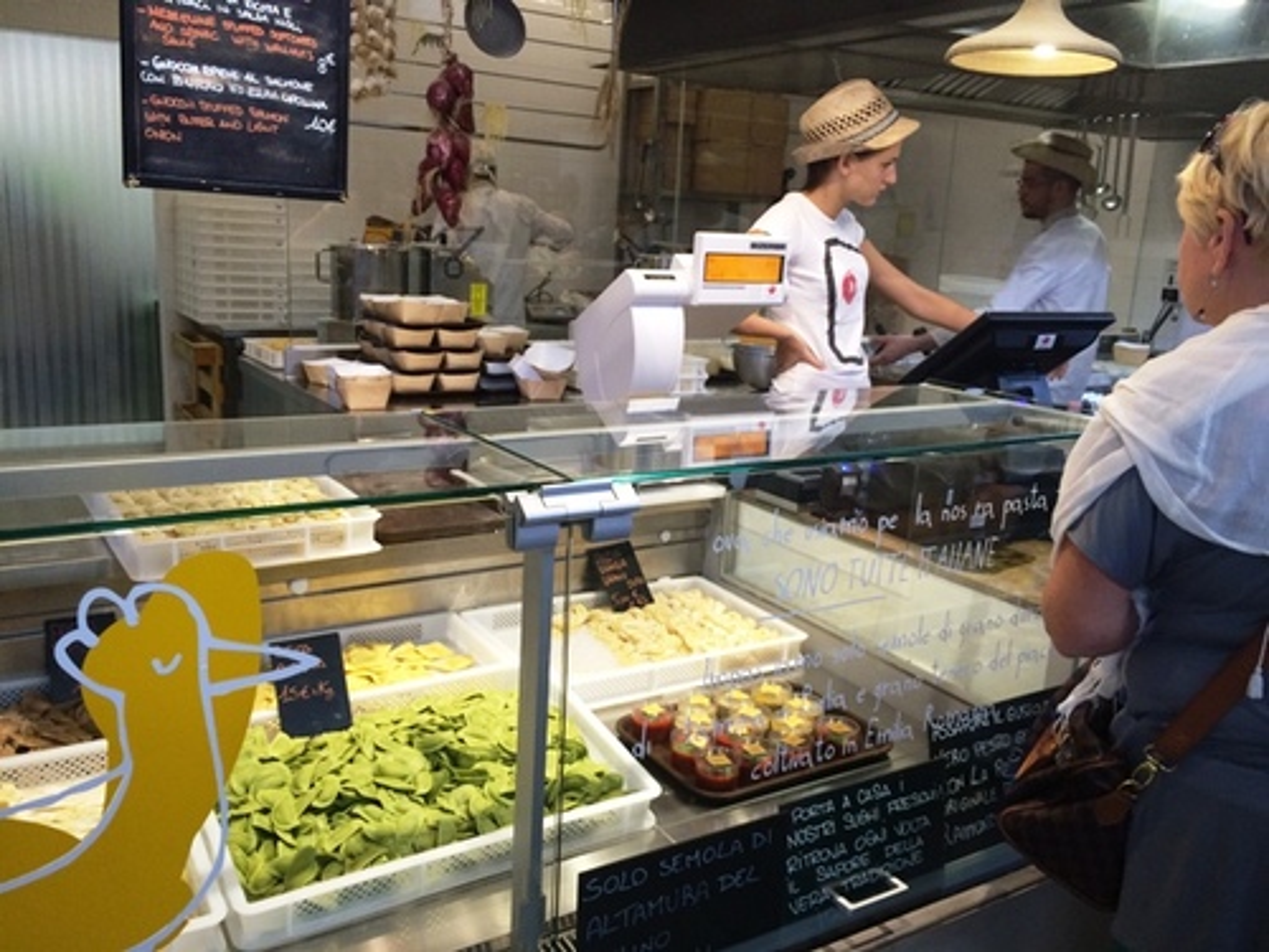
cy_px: 476
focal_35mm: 29
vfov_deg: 48.2
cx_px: 634
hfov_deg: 61.7
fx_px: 1063
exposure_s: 1/30
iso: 50
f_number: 2.2
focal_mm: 4.15
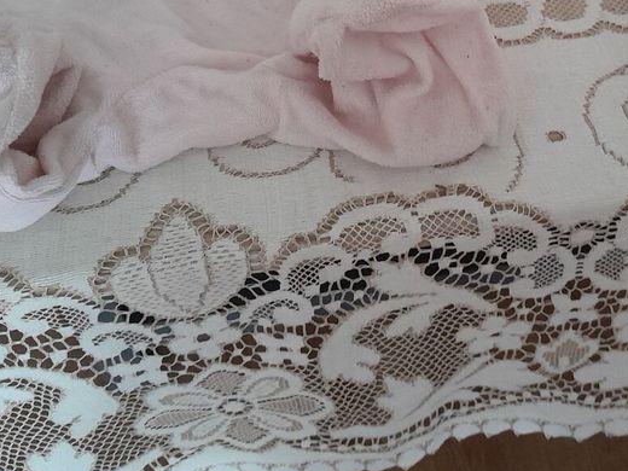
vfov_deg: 27.8
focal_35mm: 50
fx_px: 907
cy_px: 28
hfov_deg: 37.5
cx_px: 444
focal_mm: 3.98
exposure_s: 1/25
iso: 500
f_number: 1.8
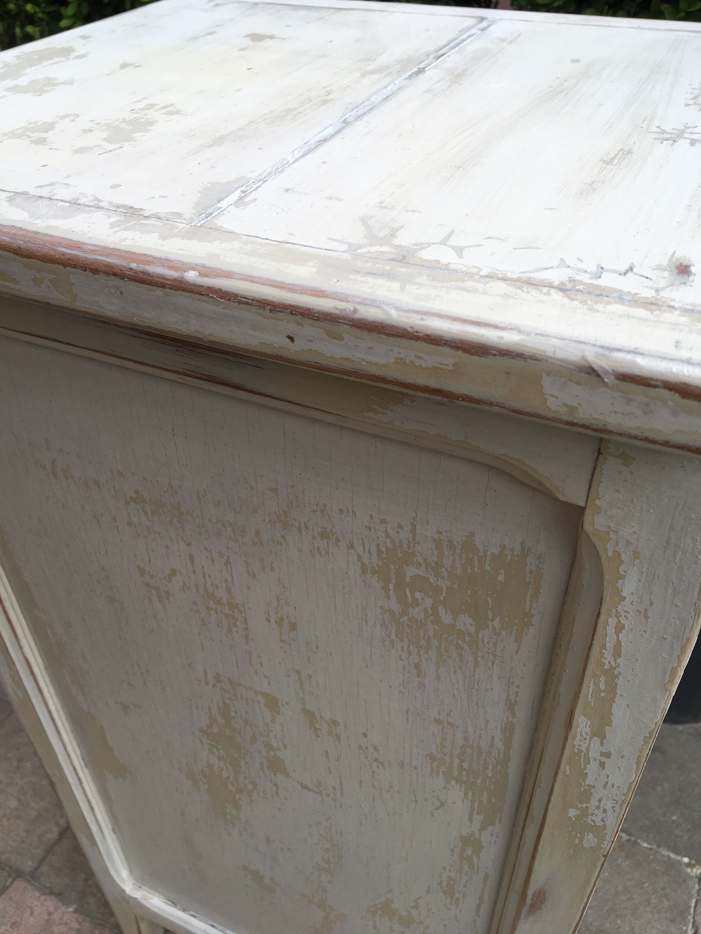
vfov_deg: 61.7
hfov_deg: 48.2
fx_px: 783
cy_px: 467
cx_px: 350
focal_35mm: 29
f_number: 2.2
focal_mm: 4.15
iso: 25
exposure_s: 1/346
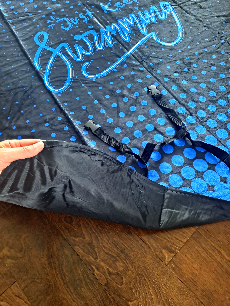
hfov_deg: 54.9
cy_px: 153
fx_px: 221
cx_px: 115
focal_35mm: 25
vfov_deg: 69.4
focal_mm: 4.6
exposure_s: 1/30
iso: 250
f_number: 2
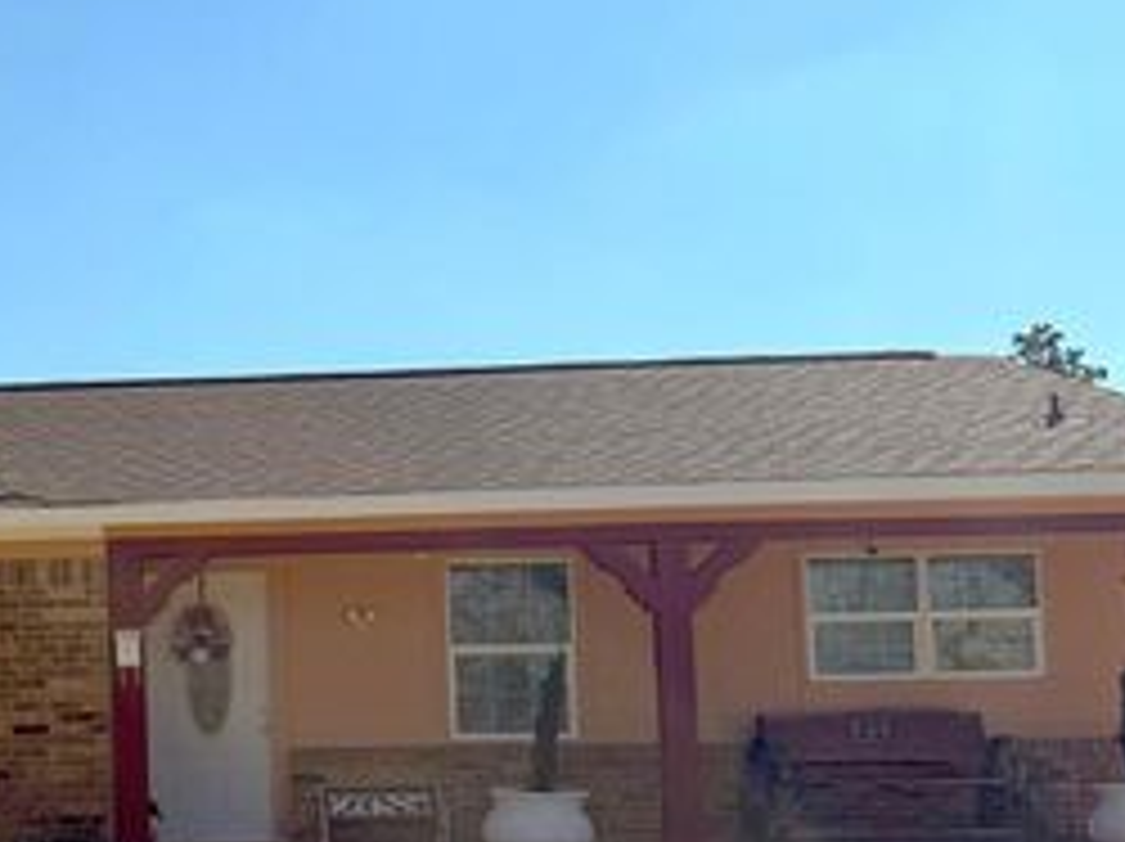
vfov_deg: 25.4
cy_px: 588
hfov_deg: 31.7
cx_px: 54
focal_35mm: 57
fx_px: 1851
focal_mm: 6.76
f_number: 1.78
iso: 80
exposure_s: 1/14286
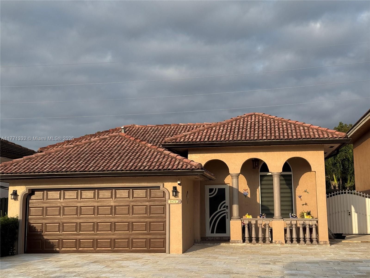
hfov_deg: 39.7
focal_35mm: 48
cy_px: 139
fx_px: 513
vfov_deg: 30.3
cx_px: 185
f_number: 1.78
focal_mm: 6.76
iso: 64
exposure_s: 1/3257
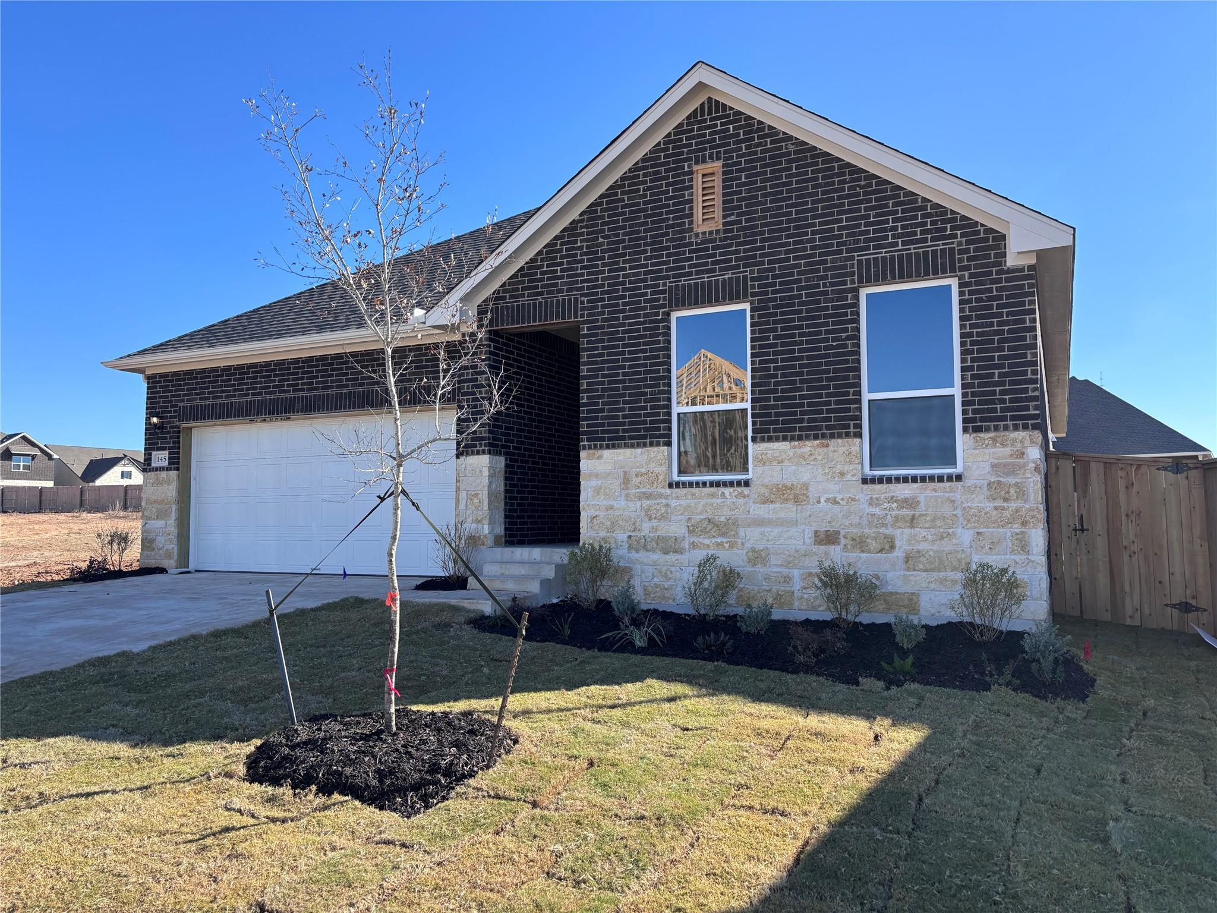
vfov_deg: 53.1
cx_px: 608
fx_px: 914
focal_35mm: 26
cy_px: 456
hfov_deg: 67.3
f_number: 1.6
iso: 50
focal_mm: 5.96
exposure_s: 1/1543
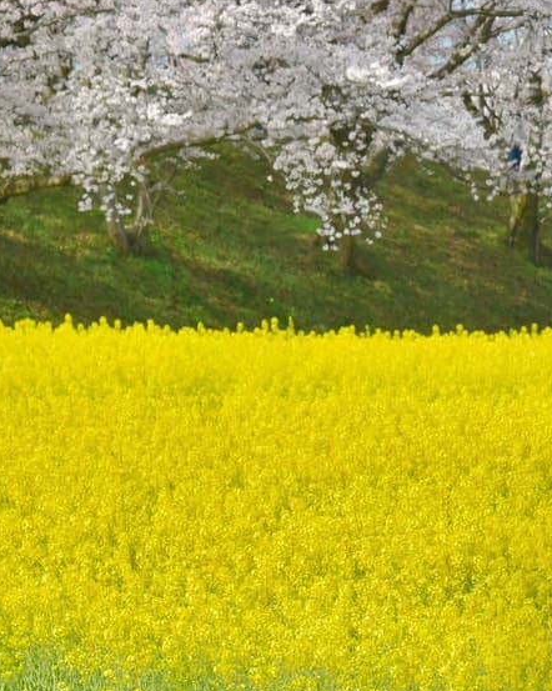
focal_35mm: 330
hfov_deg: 4.7
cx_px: 594
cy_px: 137
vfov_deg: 5.9
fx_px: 6743
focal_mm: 135
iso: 1000
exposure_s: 1/1250
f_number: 10
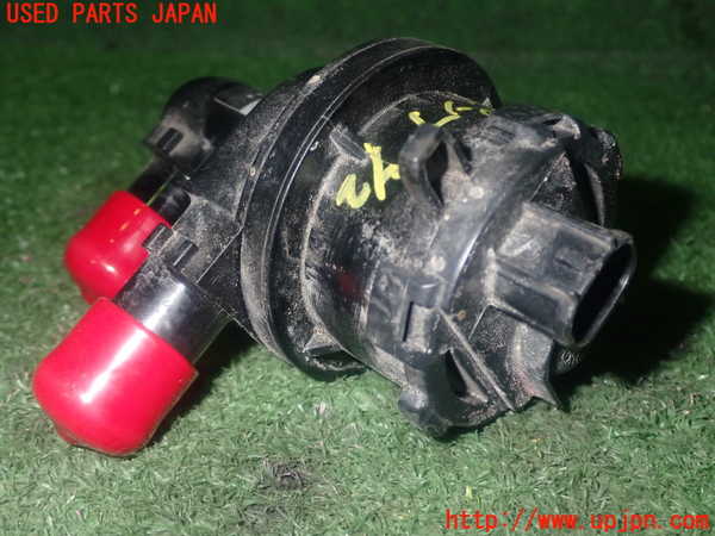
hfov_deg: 42.9
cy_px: 268
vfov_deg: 32.9
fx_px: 909
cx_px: 358
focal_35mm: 44
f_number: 9
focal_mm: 7.84
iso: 400
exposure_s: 1/40
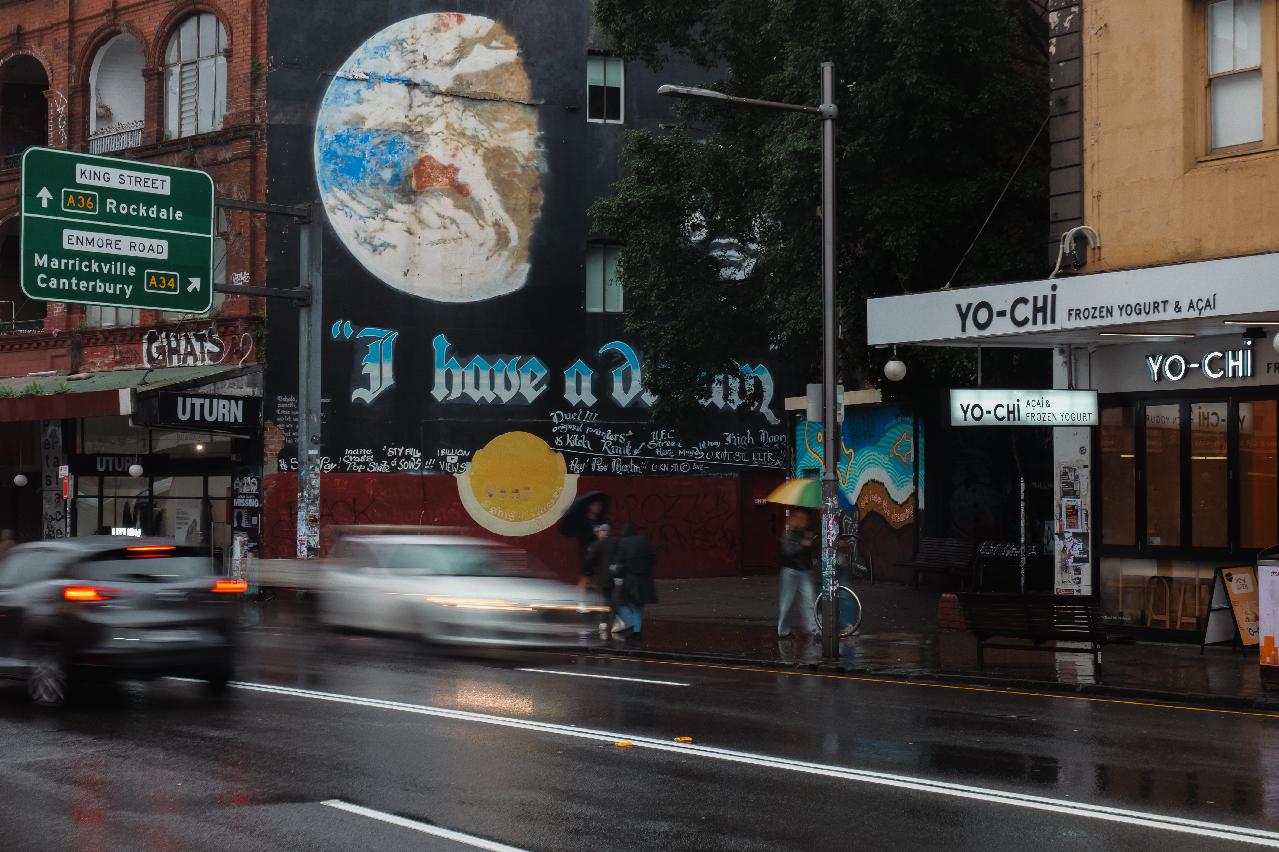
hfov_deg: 35.1
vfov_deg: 23.8
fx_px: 2025
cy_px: 426
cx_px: 640
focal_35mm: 57
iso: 500
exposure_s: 1/6
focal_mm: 57
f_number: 22
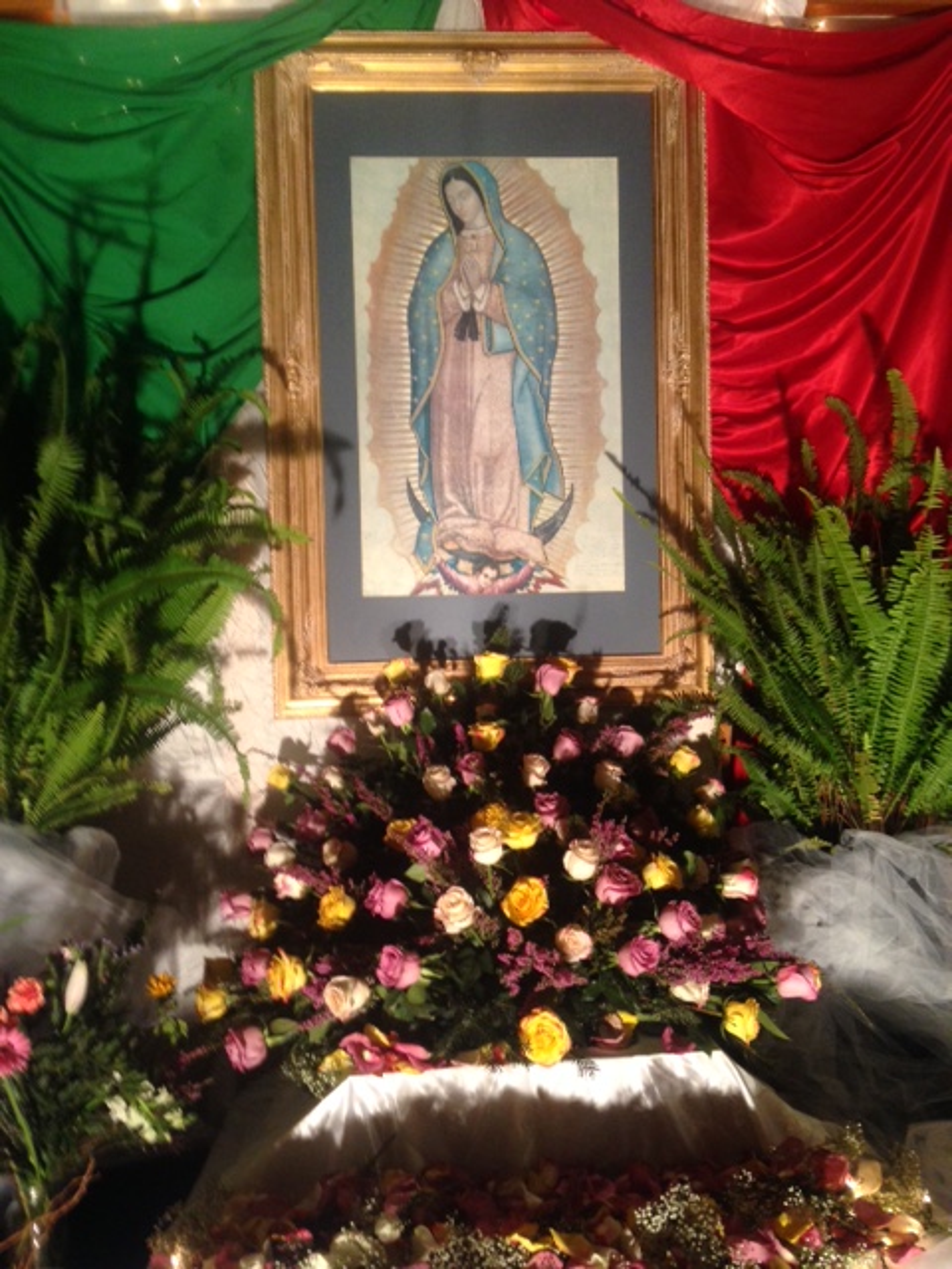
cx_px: 476
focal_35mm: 33
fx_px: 1210
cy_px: 634
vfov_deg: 55.4
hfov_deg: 42.9
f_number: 2.4
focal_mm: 4.12
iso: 160
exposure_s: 1/20
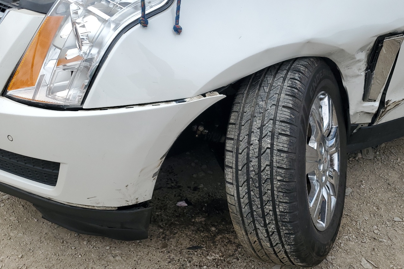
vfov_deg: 38.9
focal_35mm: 34
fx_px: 381
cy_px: 138
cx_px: 243
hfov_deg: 55.4
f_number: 1.5
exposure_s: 1/3333
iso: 50
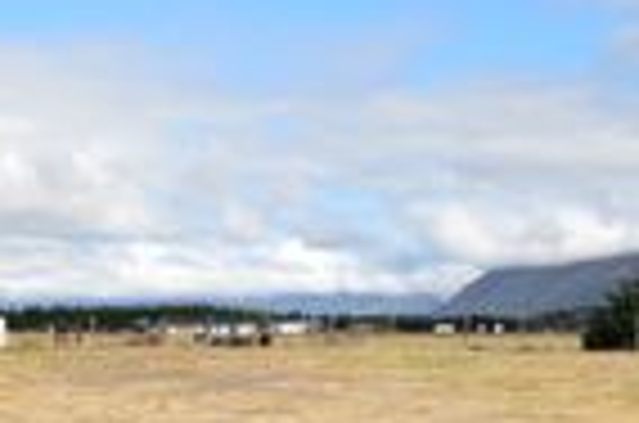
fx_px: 1676
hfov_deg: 20.4
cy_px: 389
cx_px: -94
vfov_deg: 14.2
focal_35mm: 95
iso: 200
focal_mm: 19
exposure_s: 1/400
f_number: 10
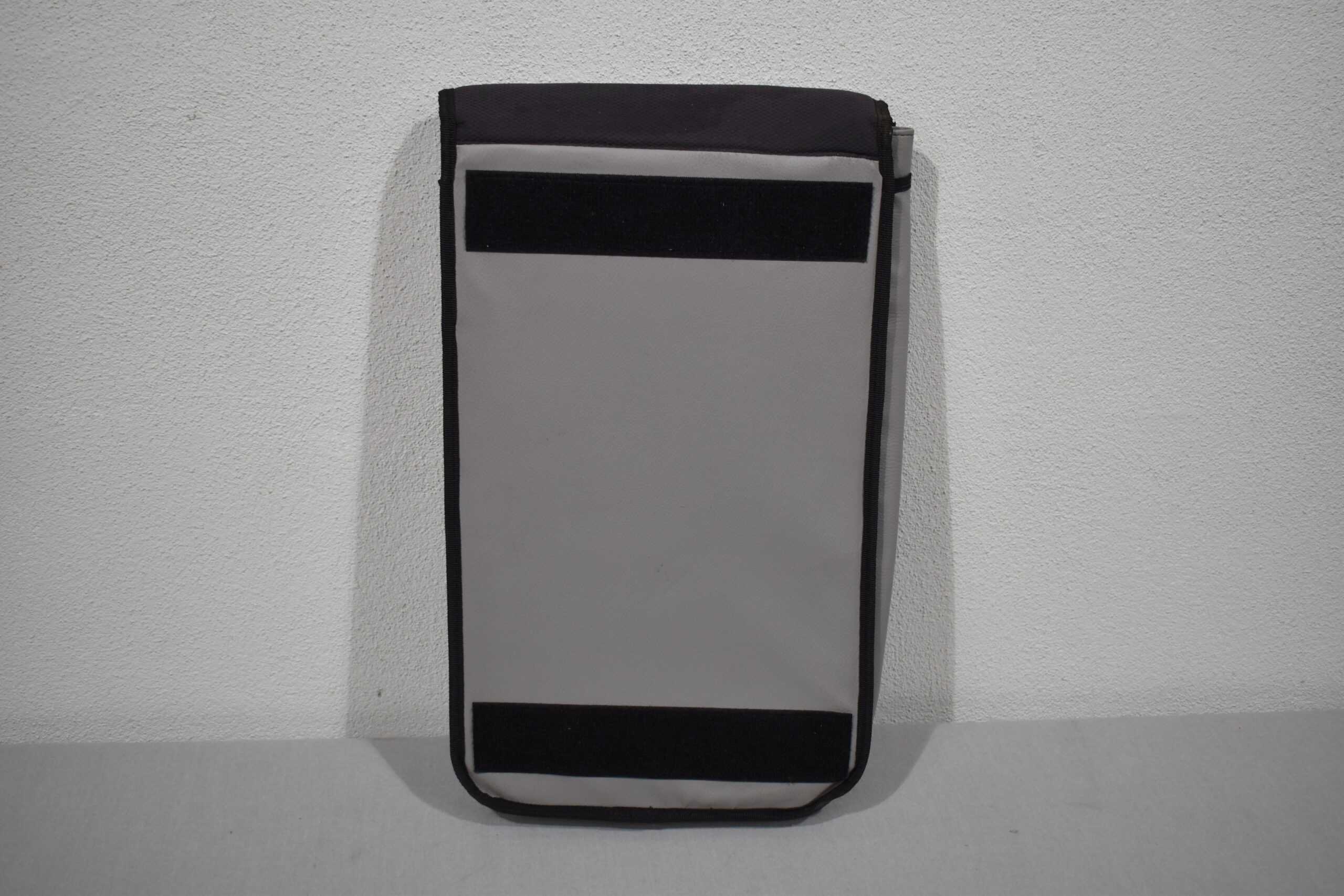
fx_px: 1456
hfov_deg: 49.6
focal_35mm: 39
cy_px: 448
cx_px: 672
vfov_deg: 34.2
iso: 640
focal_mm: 26
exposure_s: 1/250
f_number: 4
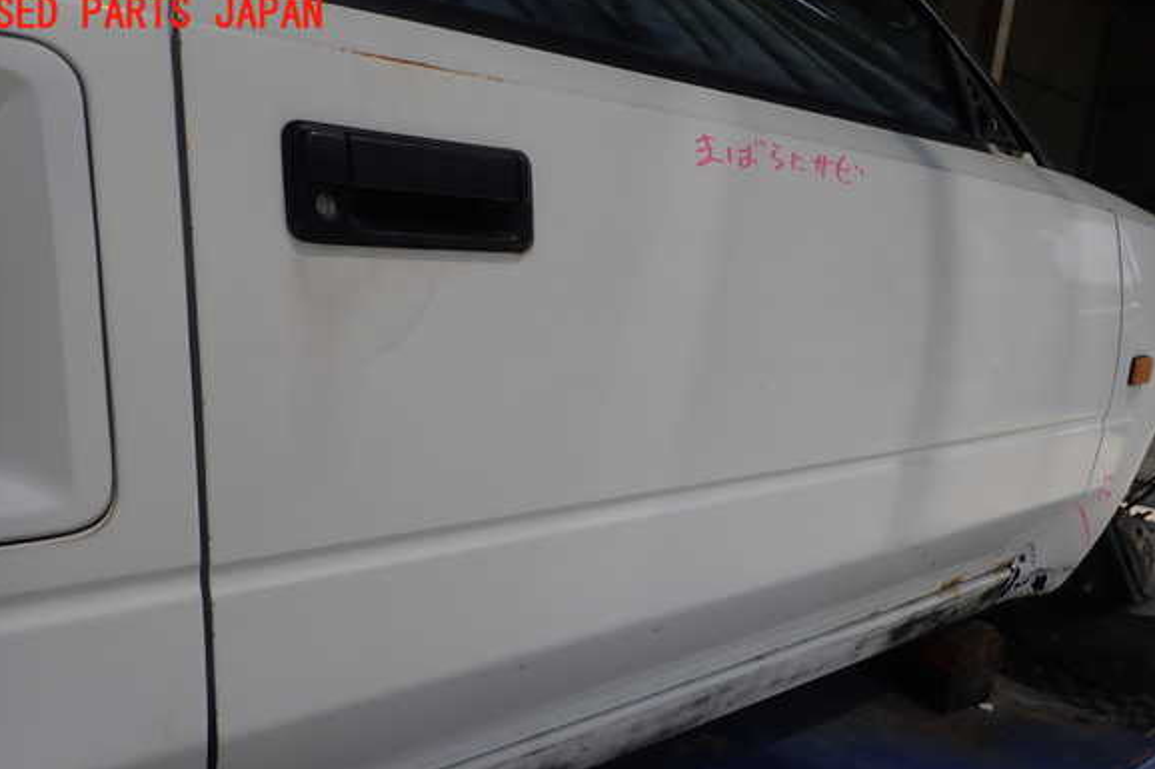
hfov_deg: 67.4
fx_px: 866
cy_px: 439
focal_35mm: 27
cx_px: 560
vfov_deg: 47.8
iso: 100
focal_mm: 4.5
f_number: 8
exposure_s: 1/160
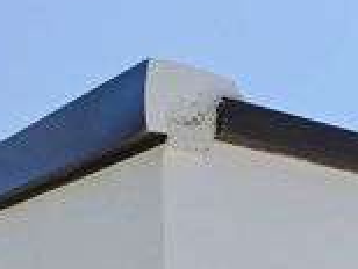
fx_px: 1088
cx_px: 550
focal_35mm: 105
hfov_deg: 16.8
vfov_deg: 12.7
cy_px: 501
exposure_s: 1/1205
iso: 12
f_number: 1.7
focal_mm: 6.3
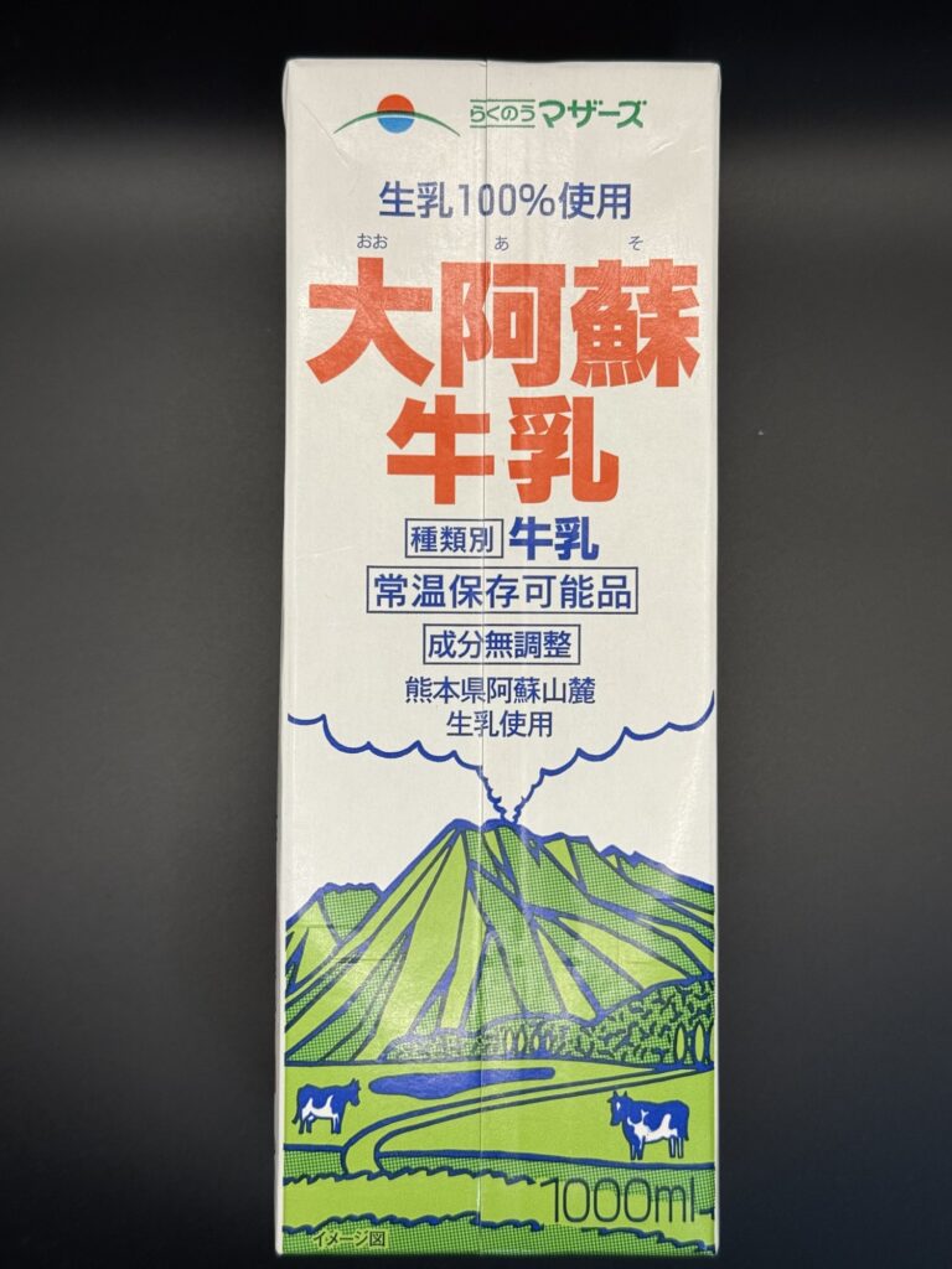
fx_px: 1760
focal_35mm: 48
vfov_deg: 39.7
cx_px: 476
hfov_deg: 30.3
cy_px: 634
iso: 50
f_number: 1.78
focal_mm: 6.76
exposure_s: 1/148
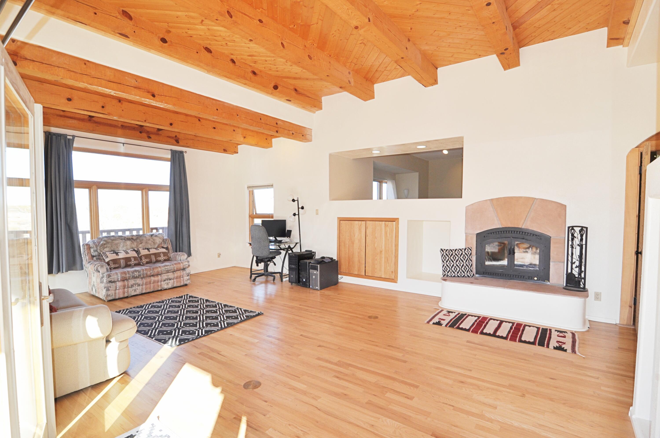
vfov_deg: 71.9
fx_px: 302
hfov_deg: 95.1
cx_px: 330
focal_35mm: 16
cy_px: 219
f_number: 4.5
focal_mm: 11
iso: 200
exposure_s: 1/200
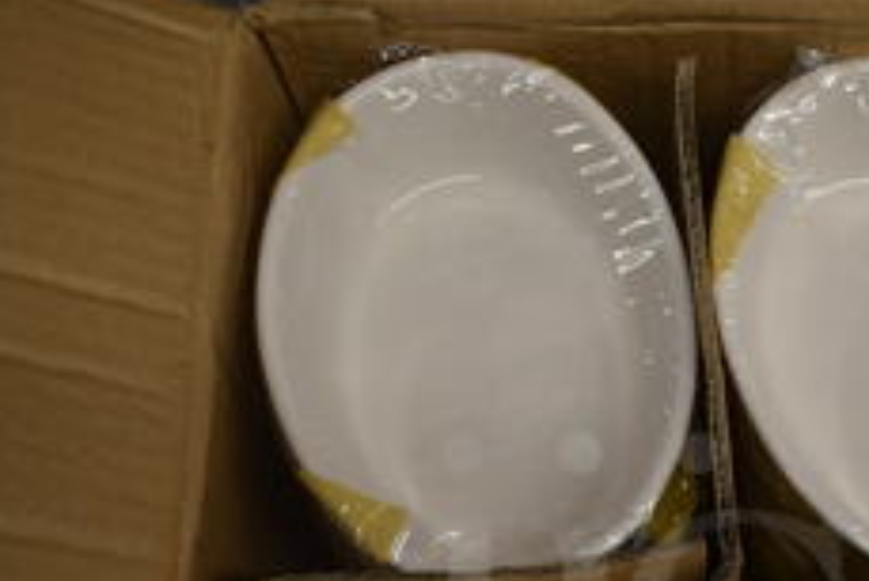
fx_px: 1739
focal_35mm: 72
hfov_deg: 27.5
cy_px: 608
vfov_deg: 18.4
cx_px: 698
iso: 100
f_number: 3.5
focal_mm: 18
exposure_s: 1/30
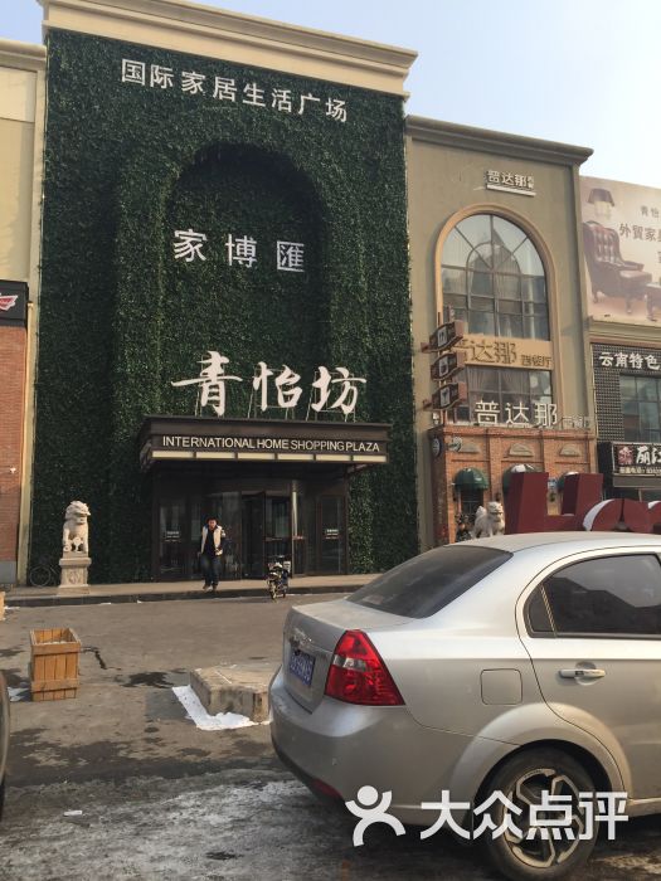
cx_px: 330
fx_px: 738
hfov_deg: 48.2
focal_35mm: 29
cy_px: 440
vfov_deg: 61.7
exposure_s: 1/824
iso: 32
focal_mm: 4.15
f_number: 2.2
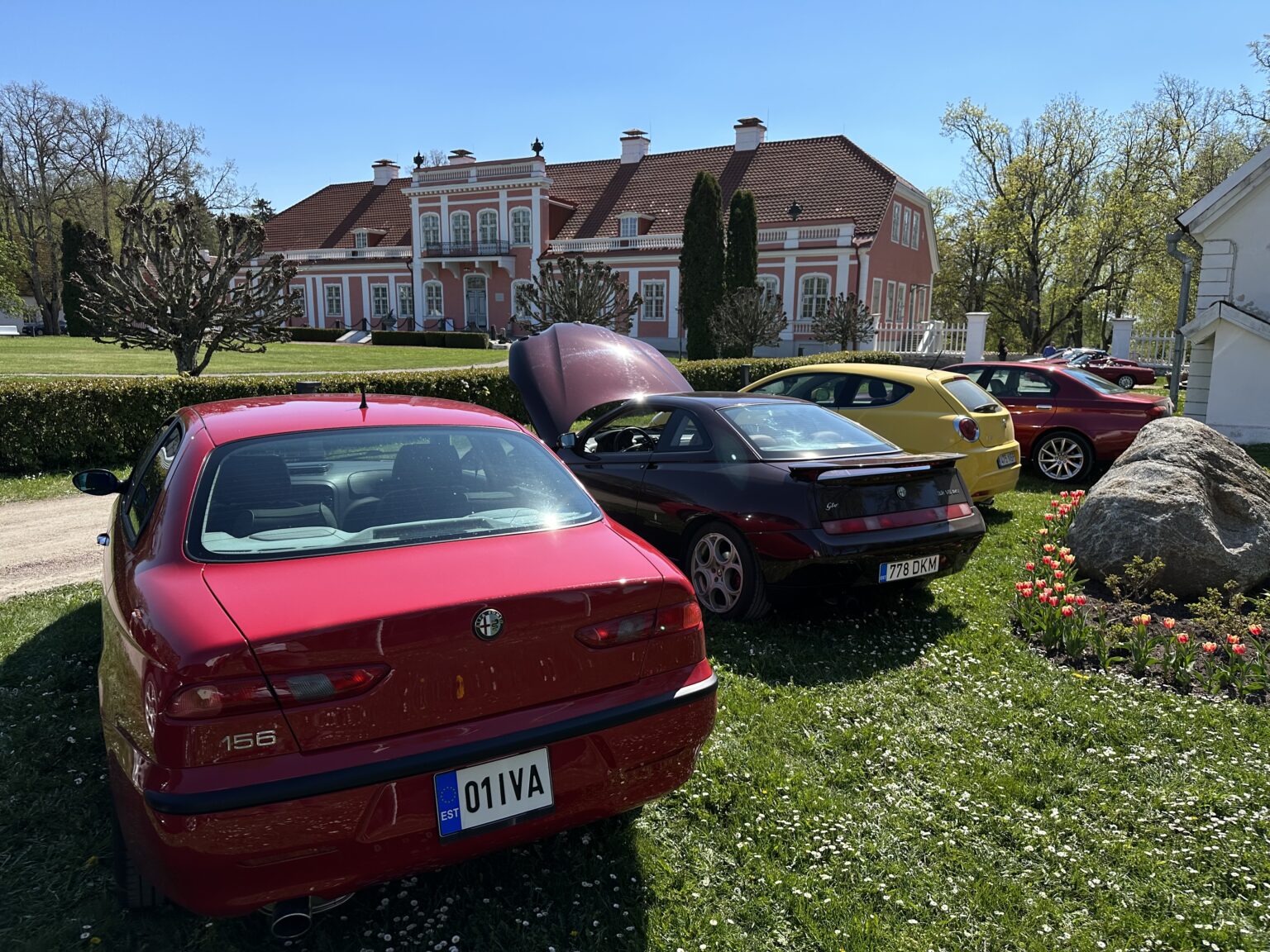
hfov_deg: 71.6
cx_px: 635
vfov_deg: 56.8
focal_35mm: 24
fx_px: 881
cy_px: 476
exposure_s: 1/4545
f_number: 1.78
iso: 80
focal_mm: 6.86
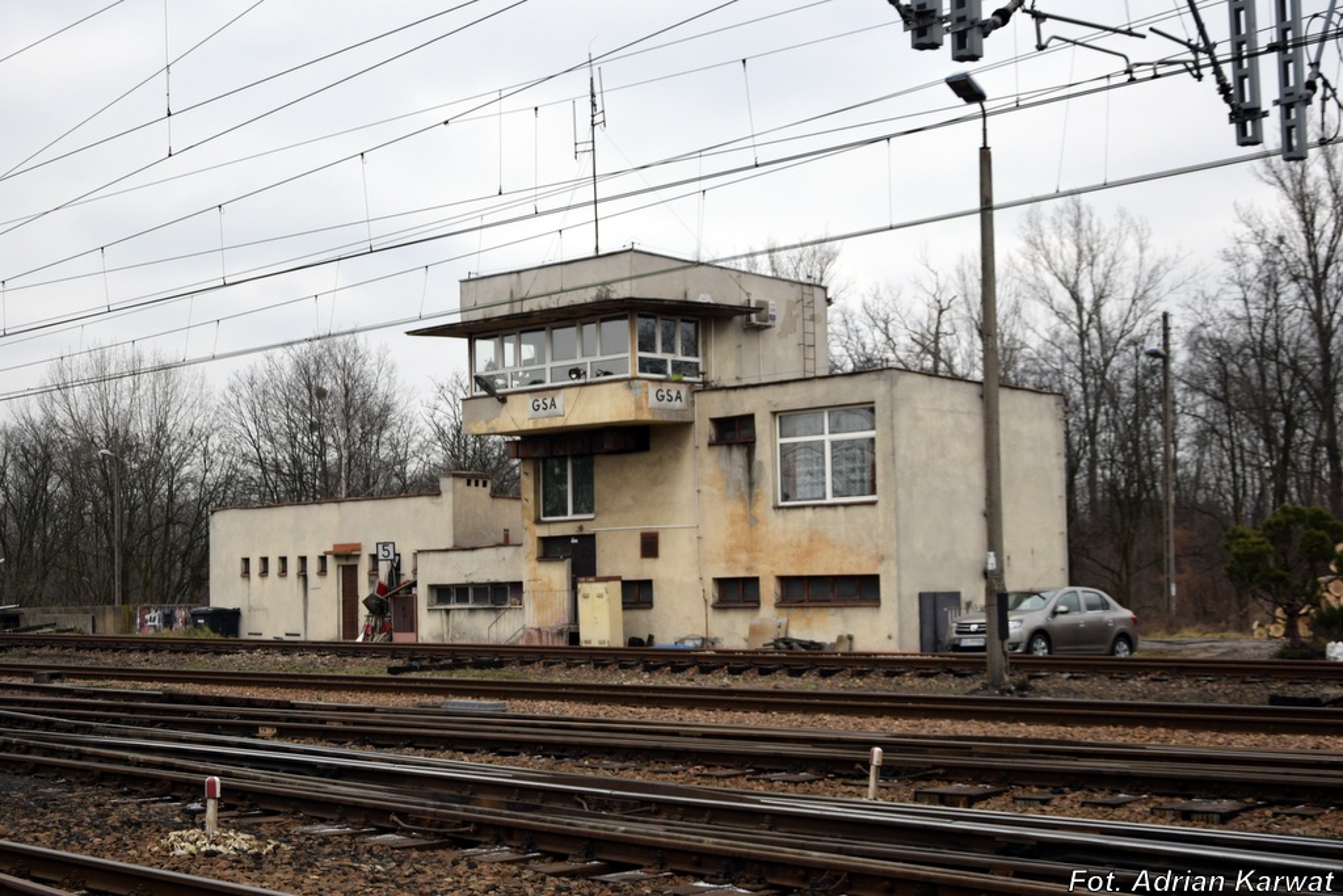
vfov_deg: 29.9
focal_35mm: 45
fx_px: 1679
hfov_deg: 43.6
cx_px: 672
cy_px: 448
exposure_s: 1/100
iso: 200
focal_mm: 30
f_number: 5
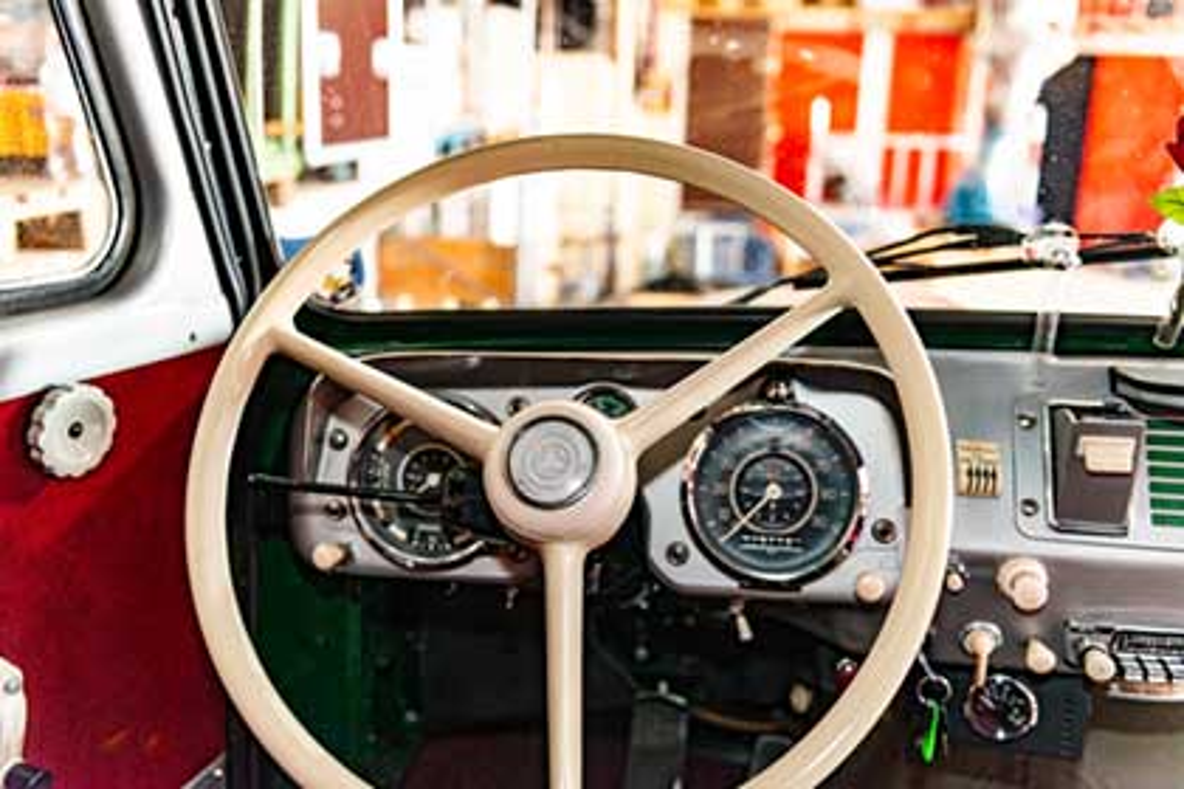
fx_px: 954
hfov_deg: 63.7
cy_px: 394
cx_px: 592
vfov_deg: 45.0
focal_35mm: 29
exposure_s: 1/250
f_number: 10
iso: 100
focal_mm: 29
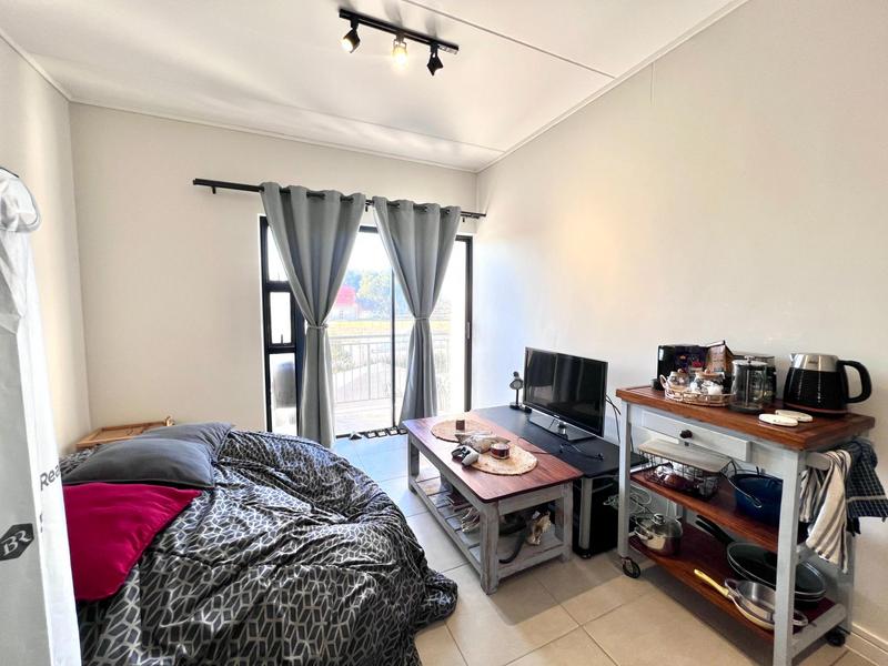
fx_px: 333
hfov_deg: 106.2
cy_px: 333
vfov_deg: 89.9
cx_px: 444
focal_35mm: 13
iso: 40
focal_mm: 1.57
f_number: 1.8
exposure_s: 1/100
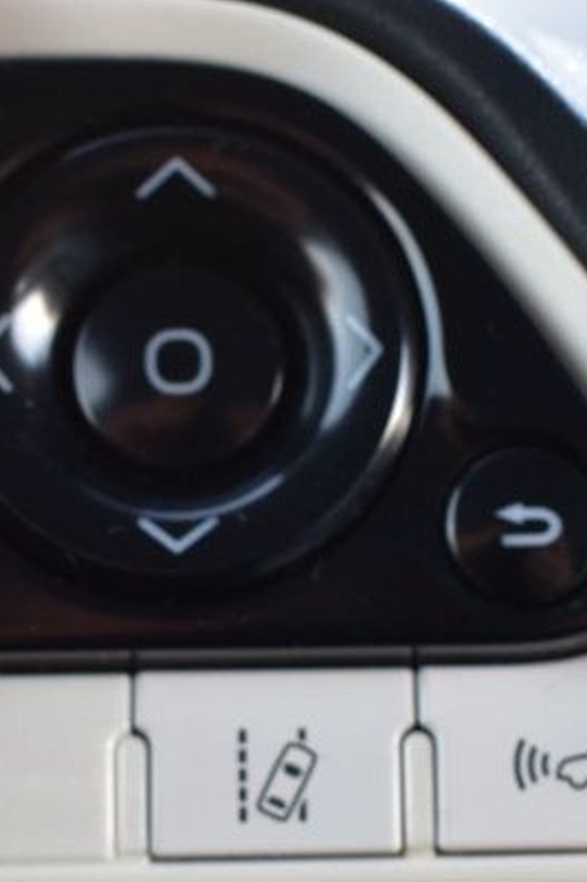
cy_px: 743
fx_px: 2252
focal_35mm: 92
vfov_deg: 21.8
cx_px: 339
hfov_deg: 14.8
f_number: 6.3
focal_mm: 24
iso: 400
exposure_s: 1/15
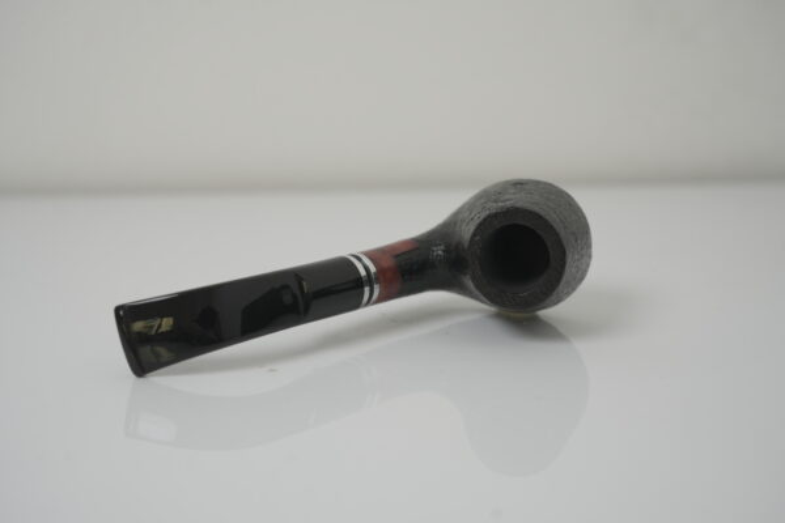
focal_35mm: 50
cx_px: 392
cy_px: 262
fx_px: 1090
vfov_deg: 27.0
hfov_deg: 39.6
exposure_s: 1/125
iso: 500
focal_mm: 50
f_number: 5.6
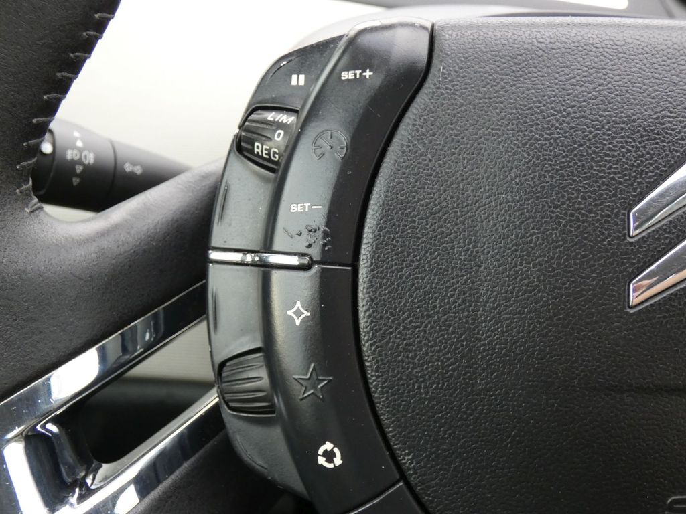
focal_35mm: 36
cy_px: 257
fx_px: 713
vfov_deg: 39.7
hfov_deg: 51.4
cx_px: 343
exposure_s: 1/80
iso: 400
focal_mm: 6.5
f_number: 3.5
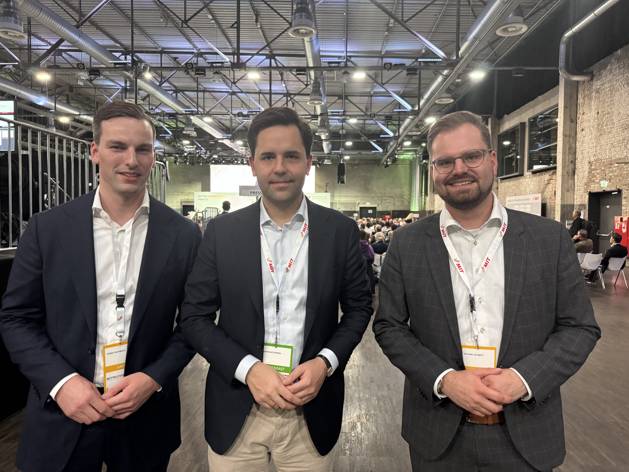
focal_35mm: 24
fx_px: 436
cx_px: 314
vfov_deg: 56.8
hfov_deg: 71.6
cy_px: 236
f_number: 1.78
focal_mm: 6.76
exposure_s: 1/60
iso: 640
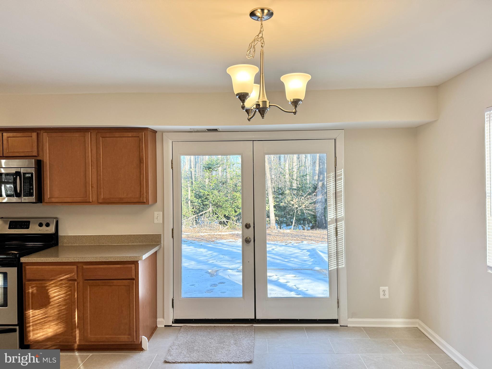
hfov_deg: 71.6
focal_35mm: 24
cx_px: 246
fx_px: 341
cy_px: 184
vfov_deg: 56.8
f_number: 1.78
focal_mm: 6.76
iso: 64
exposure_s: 1/120
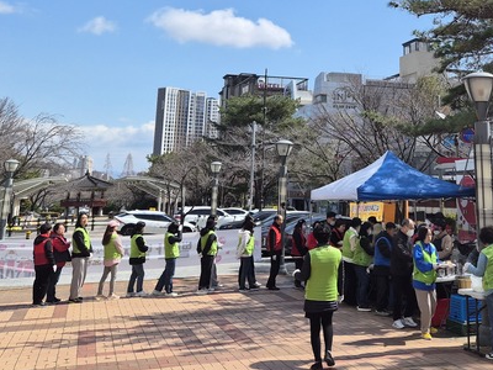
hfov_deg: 40.1
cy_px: 32
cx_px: 370
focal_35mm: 46
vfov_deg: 30.1
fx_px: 655
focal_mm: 5.4
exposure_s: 1/5824
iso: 80
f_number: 1.8
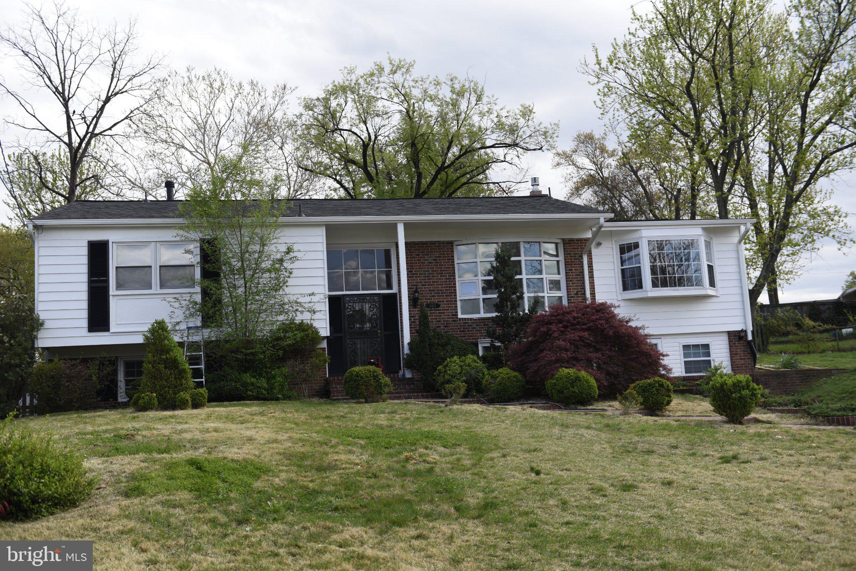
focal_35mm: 38
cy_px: 286
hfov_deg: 50.7
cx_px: 428
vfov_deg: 35.1
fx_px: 904
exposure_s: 1/400
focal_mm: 38
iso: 80
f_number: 3.5
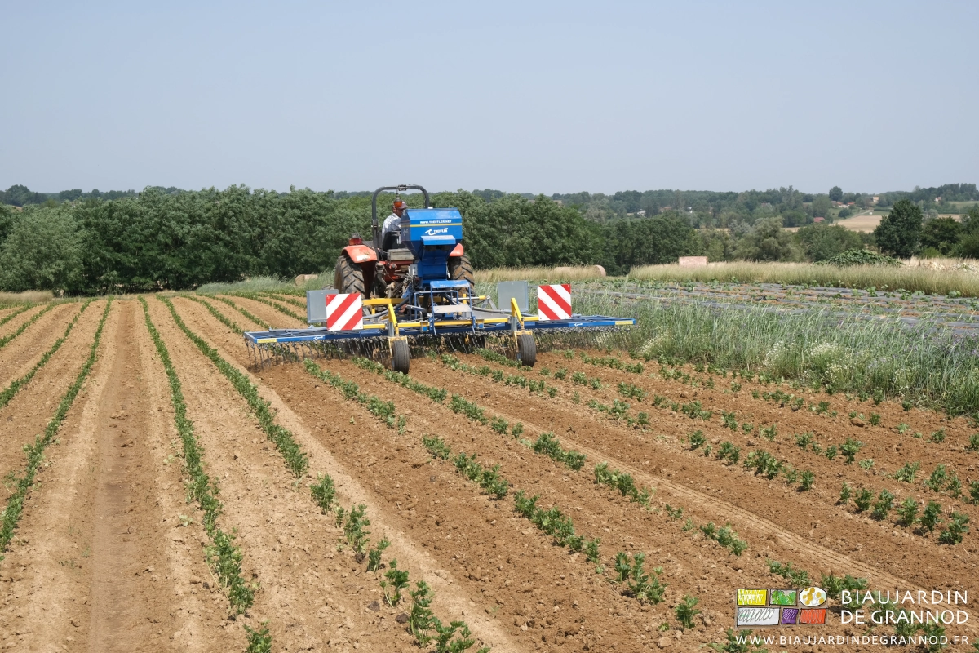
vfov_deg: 25.1
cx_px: 490
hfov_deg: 36.9
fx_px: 1468
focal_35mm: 54
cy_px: 326
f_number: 8
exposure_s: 1/250
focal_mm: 35.8
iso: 125
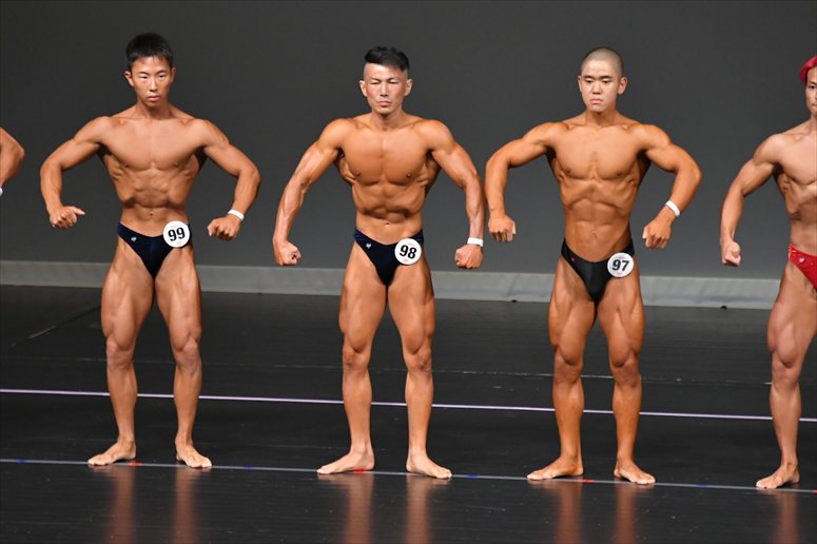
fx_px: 7826
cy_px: 272
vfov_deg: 4.0
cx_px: 408
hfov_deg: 6.0
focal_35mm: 345
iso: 4000
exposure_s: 1/400
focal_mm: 230
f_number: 5.6
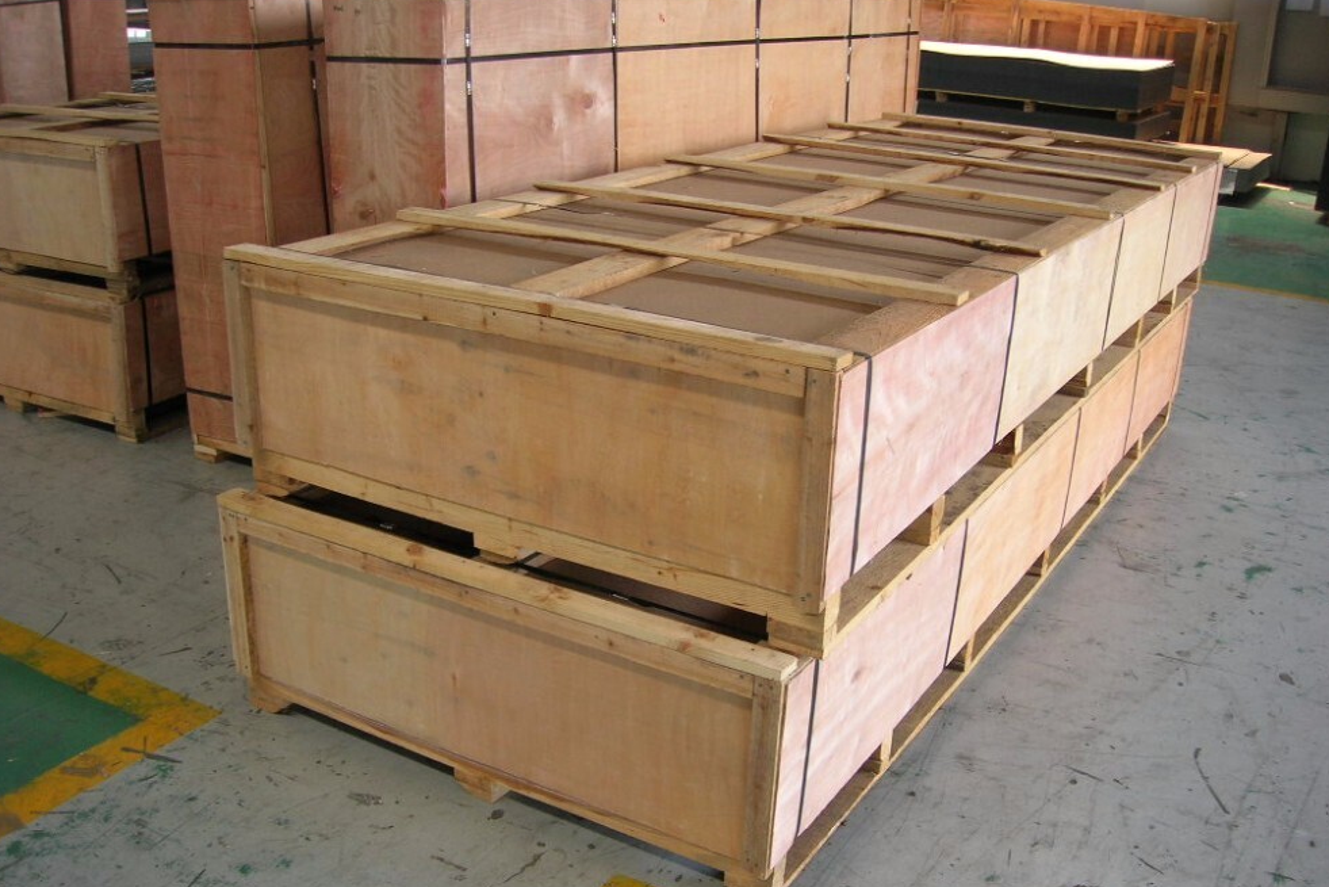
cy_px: 490
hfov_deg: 53.1
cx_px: 660
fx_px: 1329
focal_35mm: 36
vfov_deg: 36.8
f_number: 2.9
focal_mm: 5.7
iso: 50
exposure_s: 1/38.2
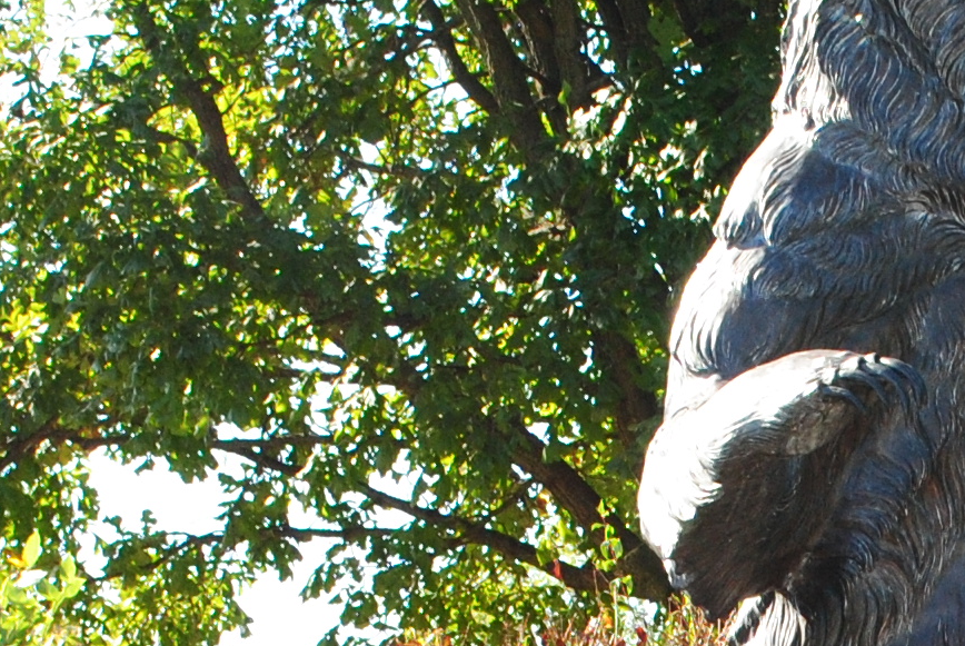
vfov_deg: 7.8
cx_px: 1087
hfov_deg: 11.6
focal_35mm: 174
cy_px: 991
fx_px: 4670
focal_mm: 26
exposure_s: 1/250
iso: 400
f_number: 8
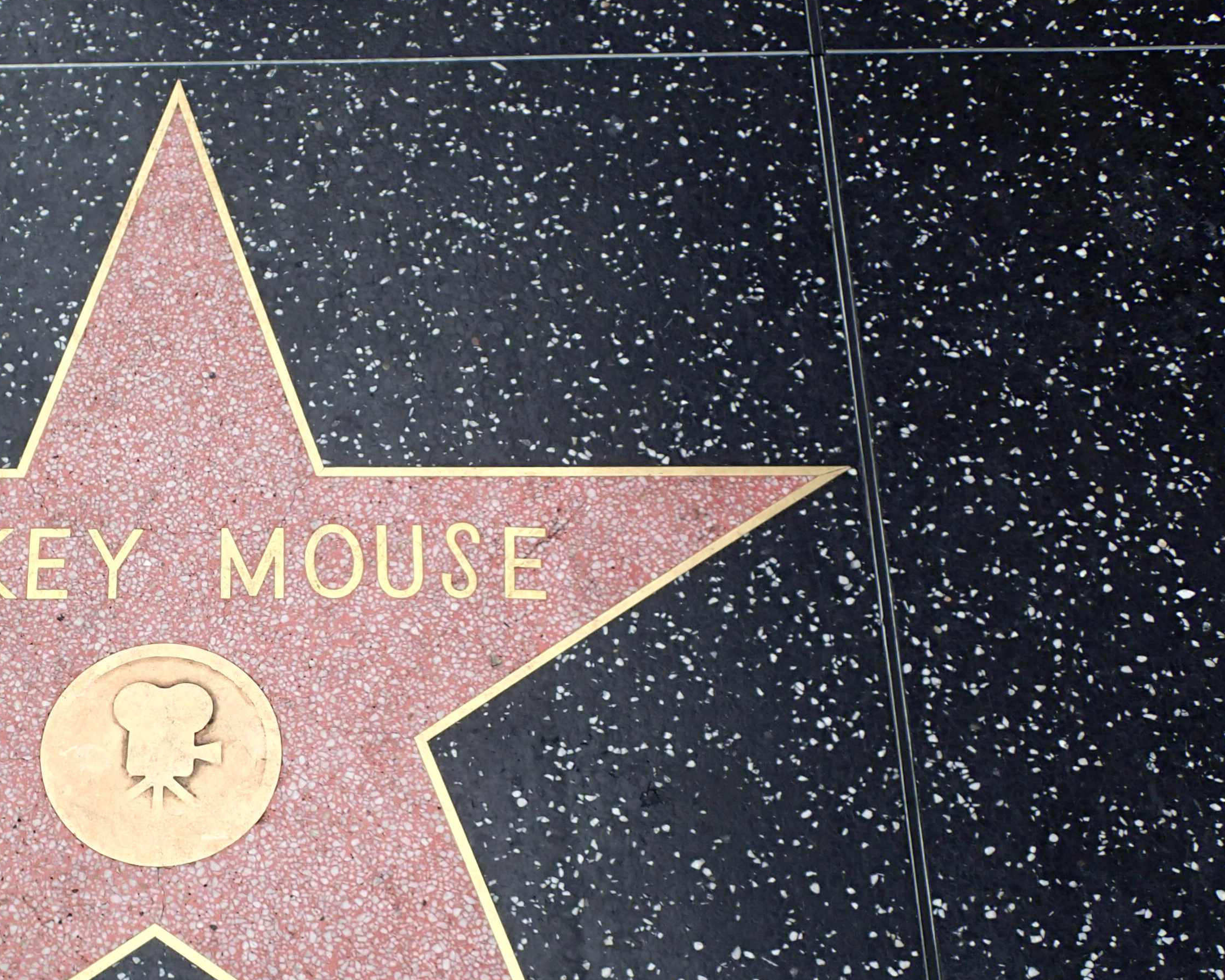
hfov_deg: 32.8
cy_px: 688
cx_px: 184
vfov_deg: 27.4
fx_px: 1994
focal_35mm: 55
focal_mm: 5.87
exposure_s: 1/200
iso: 100
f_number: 3.2
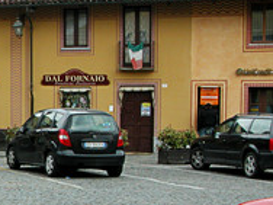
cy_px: 174
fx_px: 733
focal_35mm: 93
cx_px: -87
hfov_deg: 19.4
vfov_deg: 15.7
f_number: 5
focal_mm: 8.9
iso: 100
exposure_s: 1/193
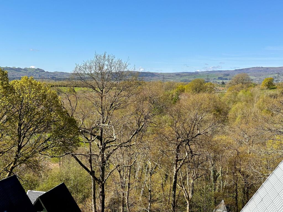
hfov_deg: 39.7
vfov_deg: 30.3
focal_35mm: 48
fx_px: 392
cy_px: 106
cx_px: 142
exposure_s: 1/2976
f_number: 1.78
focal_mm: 6.86
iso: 64
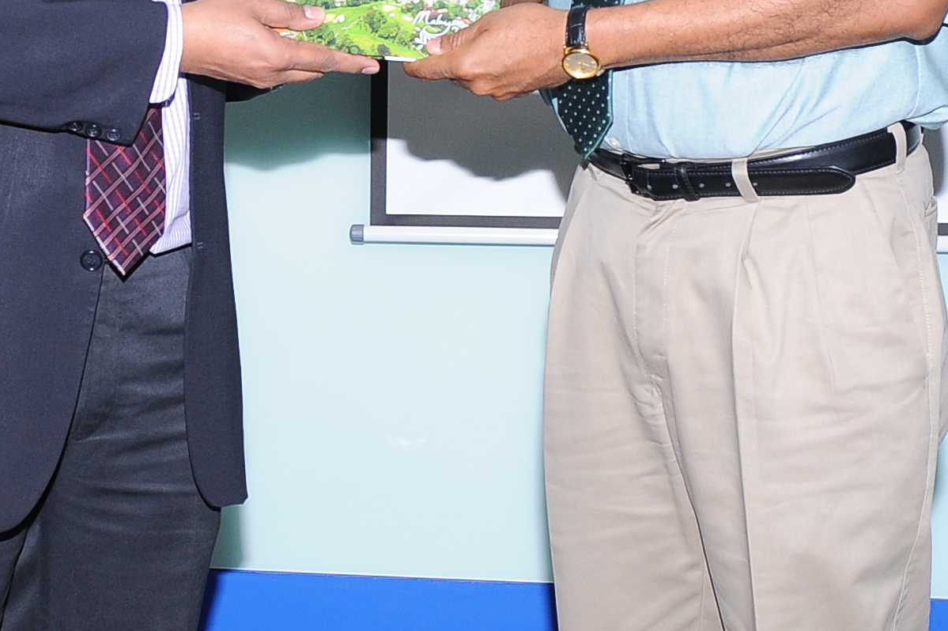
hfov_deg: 18.5
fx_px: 2895
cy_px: 172
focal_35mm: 110
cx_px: 227
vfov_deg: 12.4
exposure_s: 1/160
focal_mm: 31
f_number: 4.5
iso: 800
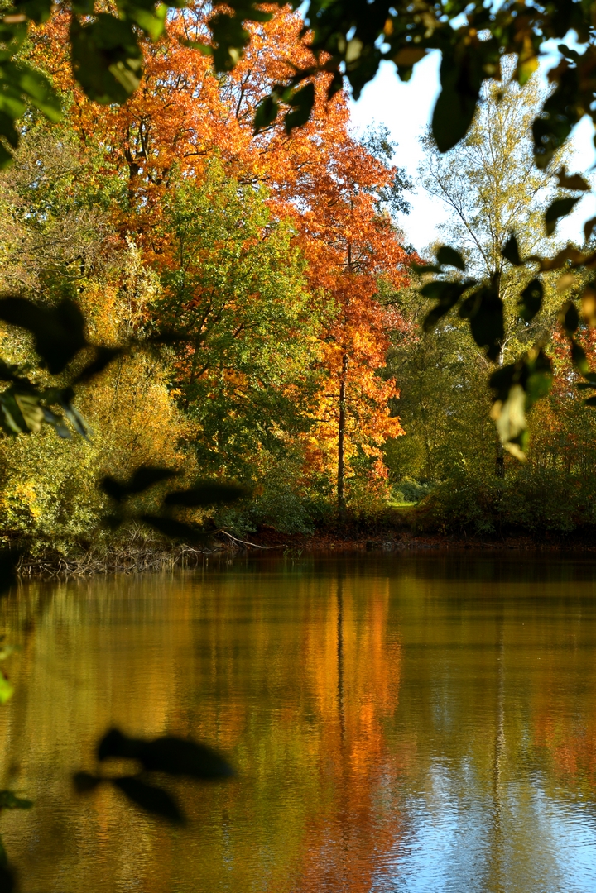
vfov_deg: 23.4
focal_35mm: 87
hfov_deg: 15.7
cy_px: 446
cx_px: 298
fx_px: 2160
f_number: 7.1
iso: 100
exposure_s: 1/160
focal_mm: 58
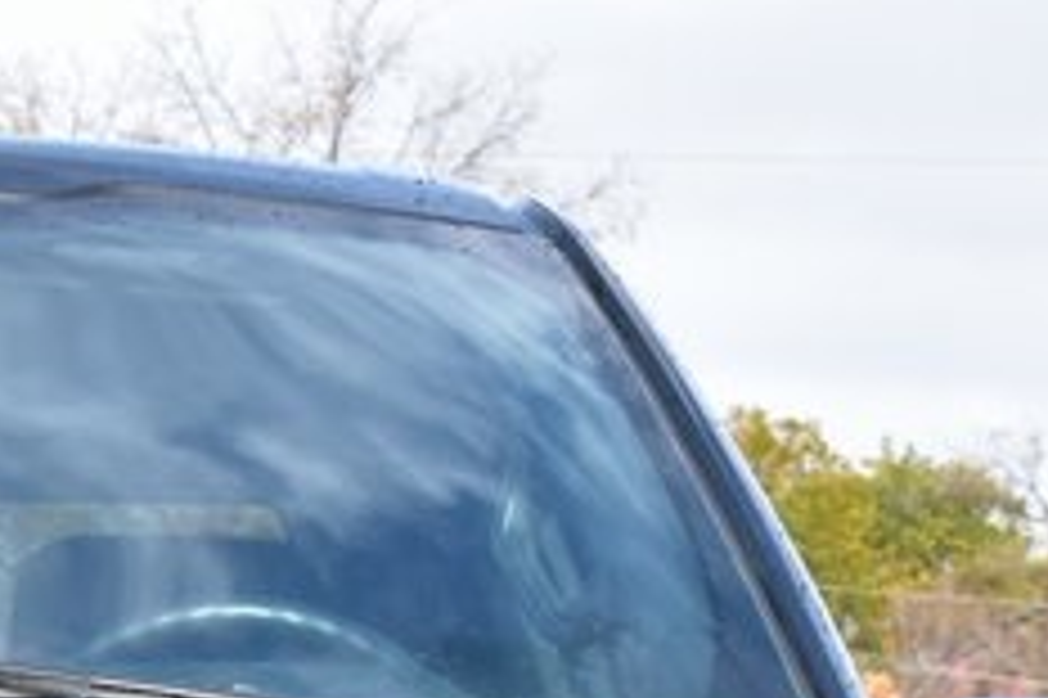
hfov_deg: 7.3
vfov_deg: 4.9
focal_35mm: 277
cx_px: -486
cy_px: 1506
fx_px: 8058
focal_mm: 42
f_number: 10
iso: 400
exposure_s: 1/250
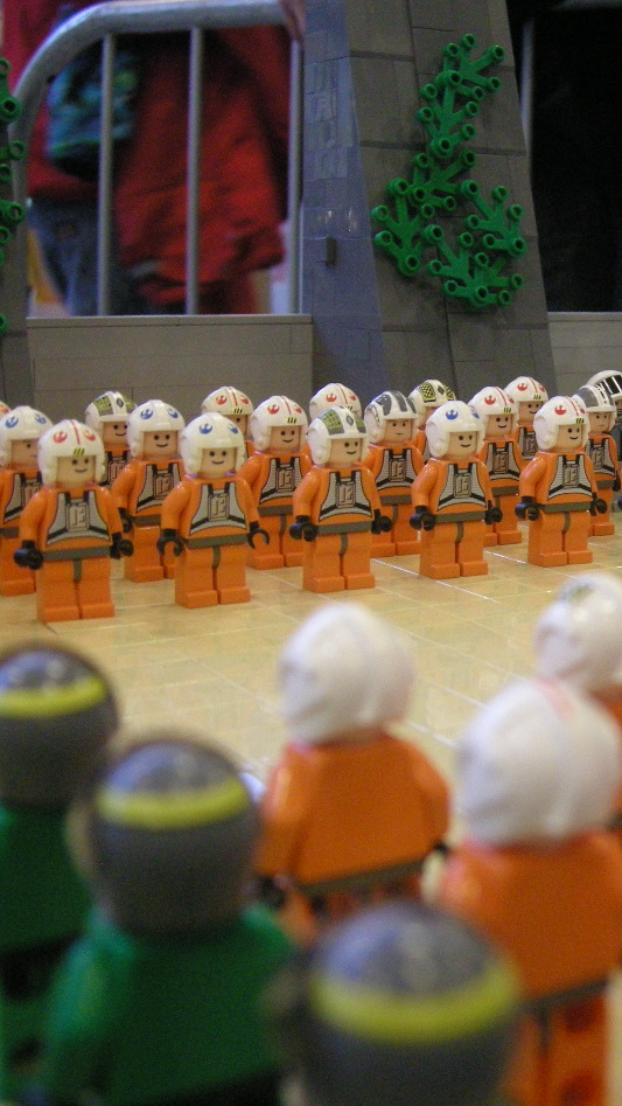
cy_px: 554
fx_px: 1553
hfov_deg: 22.1
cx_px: 560
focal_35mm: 53
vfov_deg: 39.2
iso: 400
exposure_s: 1/28.4
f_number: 2.7
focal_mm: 7.5
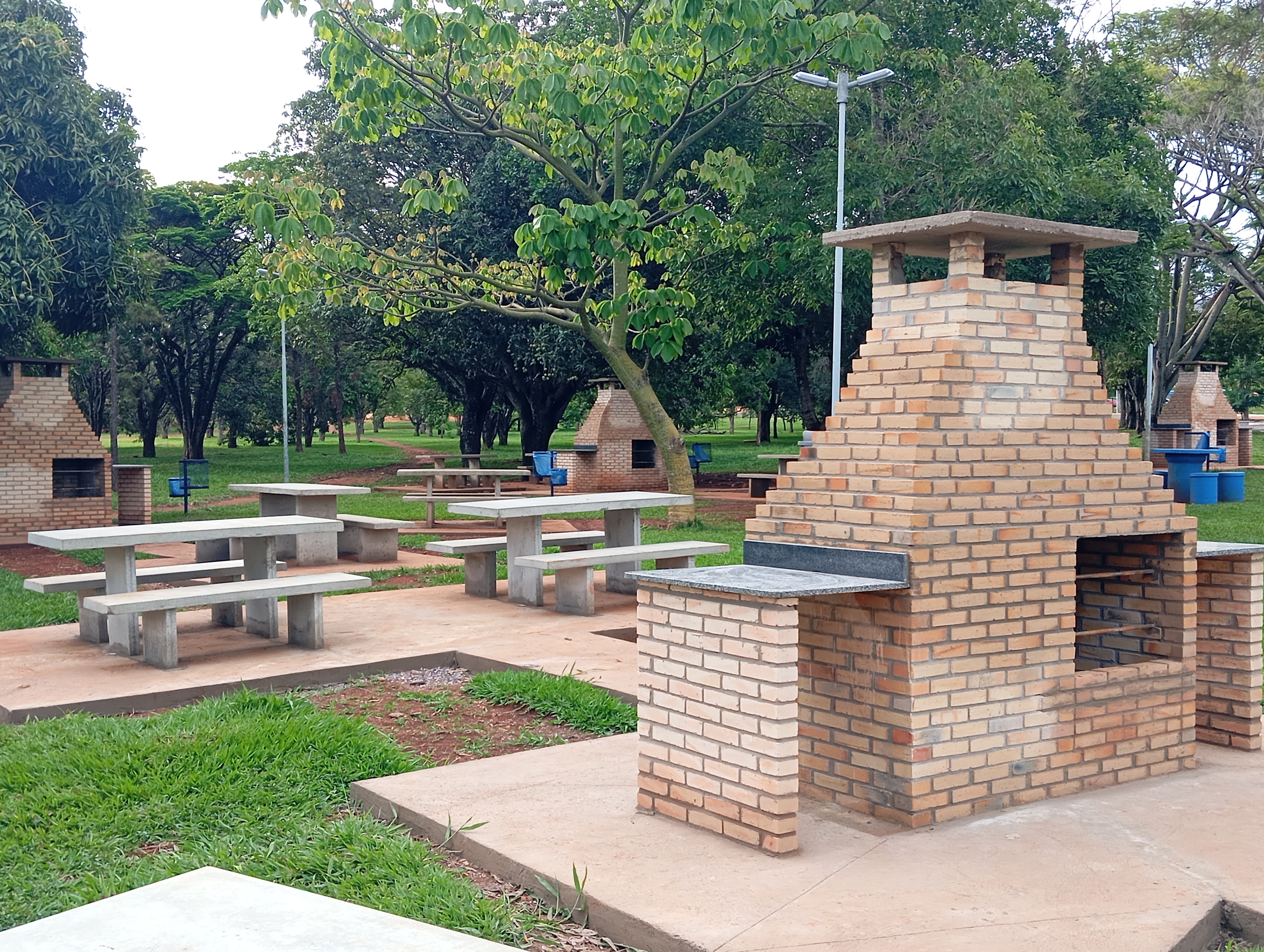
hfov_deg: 46.7
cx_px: 632
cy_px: 476
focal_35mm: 40
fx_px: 1463
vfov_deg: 36.0
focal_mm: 4.22
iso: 117
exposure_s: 1/120
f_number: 1.8
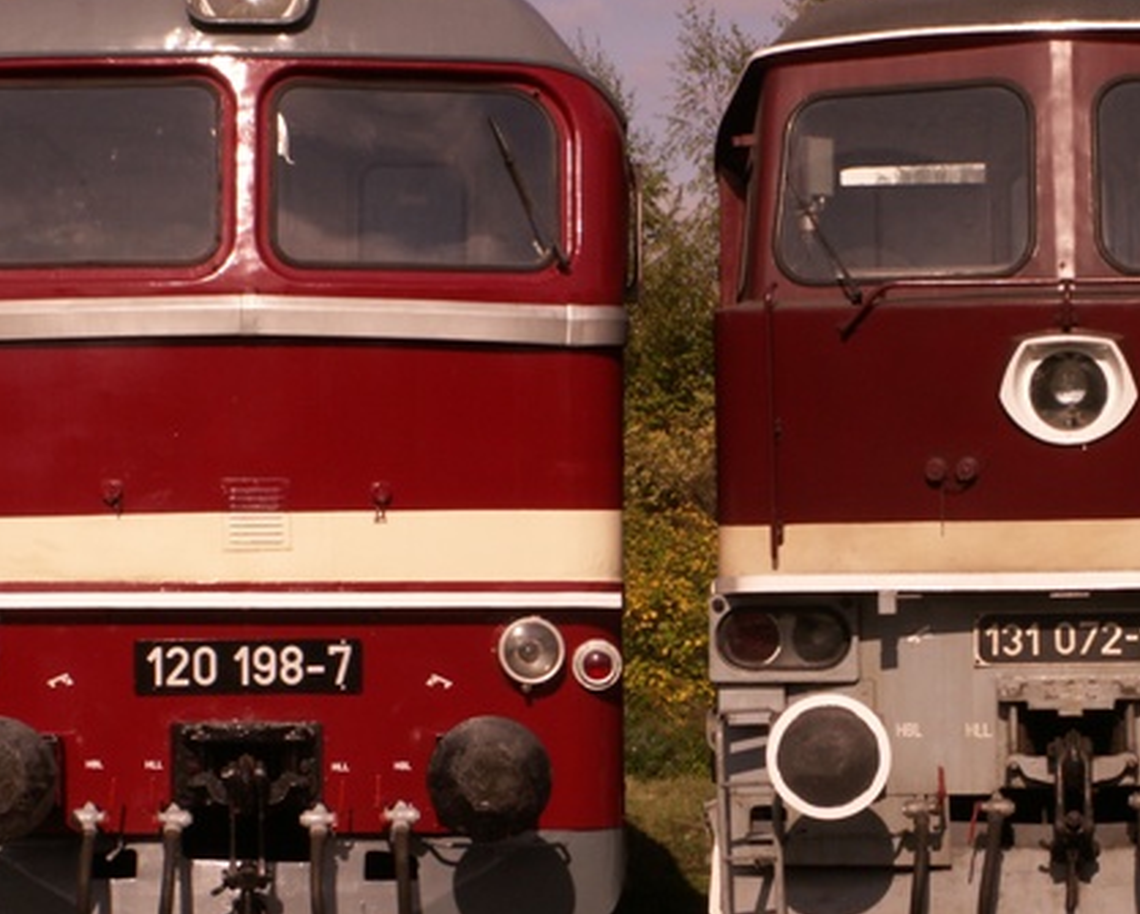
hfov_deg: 15.5
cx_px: 687
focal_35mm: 124
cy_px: 483
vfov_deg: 12.5
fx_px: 4187
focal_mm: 13.89
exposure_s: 1/400
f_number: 8
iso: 50
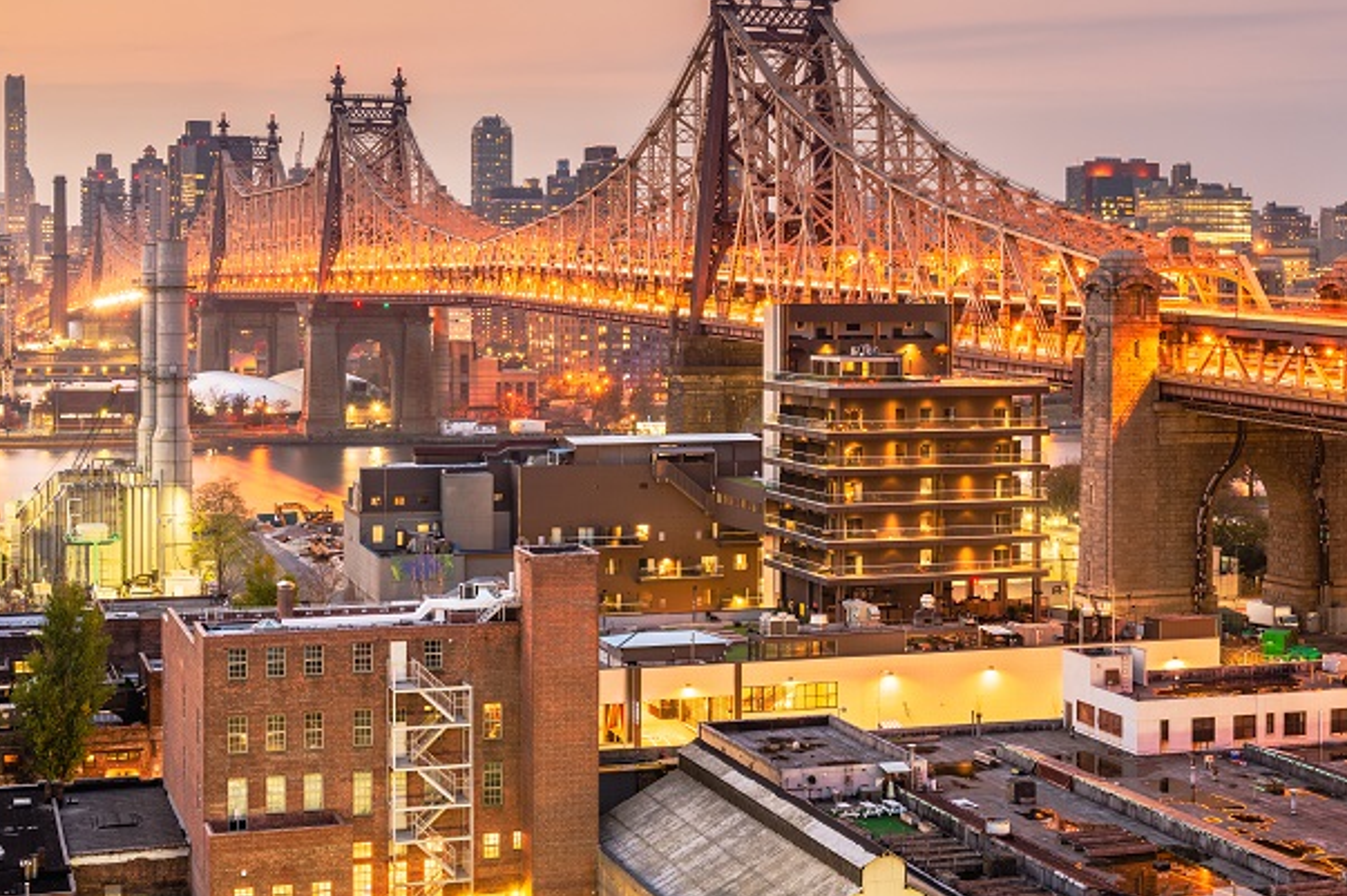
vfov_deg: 22.9
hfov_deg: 34.0
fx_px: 2206
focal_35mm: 59
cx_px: 713
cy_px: 315
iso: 64
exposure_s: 30
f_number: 8
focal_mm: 45
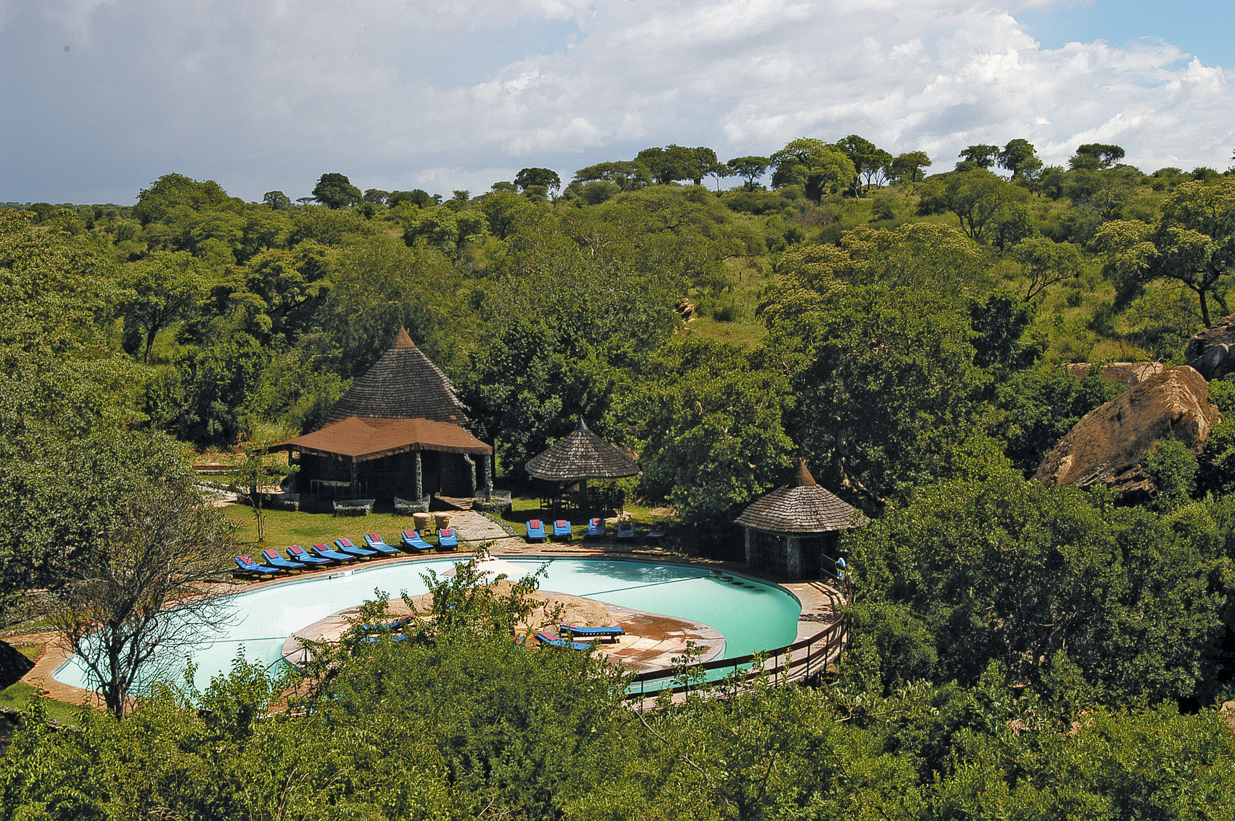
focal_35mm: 52
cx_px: 618
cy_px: 410
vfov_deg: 25.7
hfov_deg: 37.9
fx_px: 1799
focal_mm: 35
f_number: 10
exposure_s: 1/250
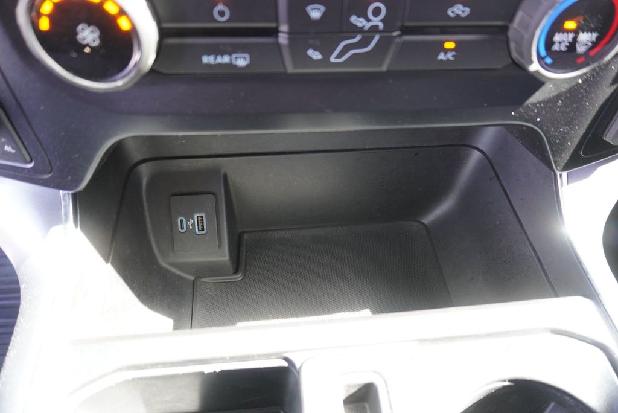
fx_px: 412
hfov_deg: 73.7
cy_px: 206
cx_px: 309
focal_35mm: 24
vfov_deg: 53.2
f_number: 4
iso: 800
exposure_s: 1/60
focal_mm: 16
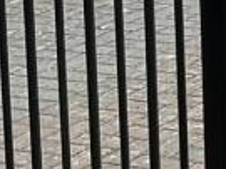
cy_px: -201
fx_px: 1435
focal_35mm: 220
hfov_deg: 8.4
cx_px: 512
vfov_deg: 6.5
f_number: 1.8
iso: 16
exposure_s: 1/627
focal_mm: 3
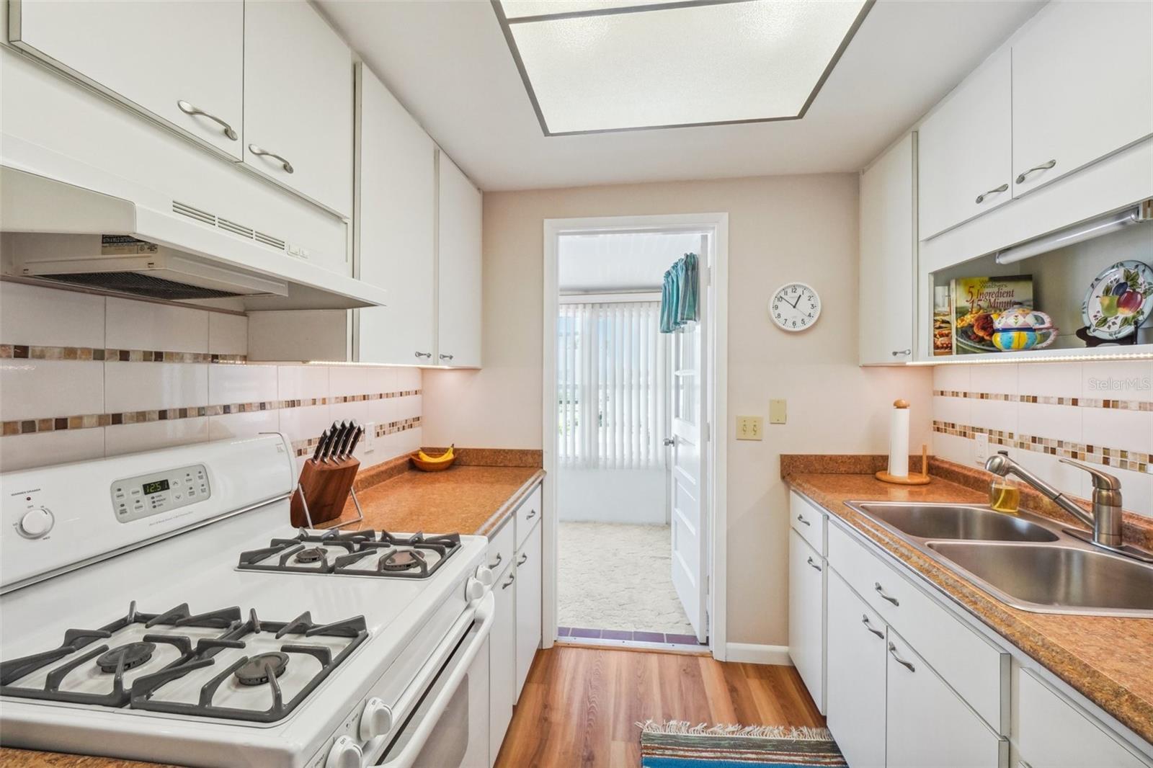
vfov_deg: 77.3
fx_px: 480
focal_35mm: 15
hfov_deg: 100.4
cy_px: 384
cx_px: 576
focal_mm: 10
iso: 400
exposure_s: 1/80
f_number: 8
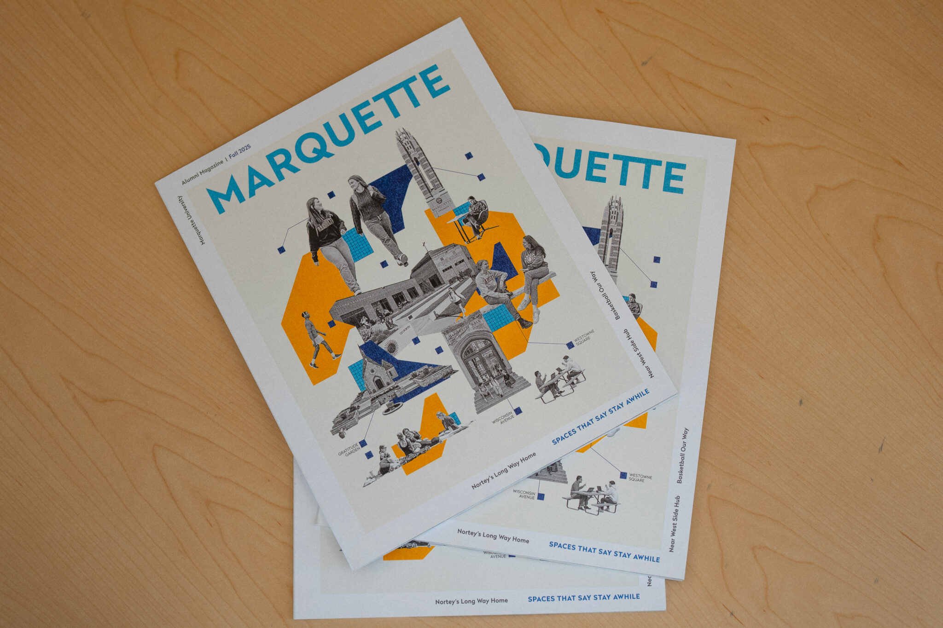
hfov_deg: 39.6
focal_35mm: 50
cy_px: 314
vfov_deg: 27.0
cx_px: 472
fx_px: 1310
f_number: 2.8
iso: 100
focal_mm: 50
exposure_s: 1/200
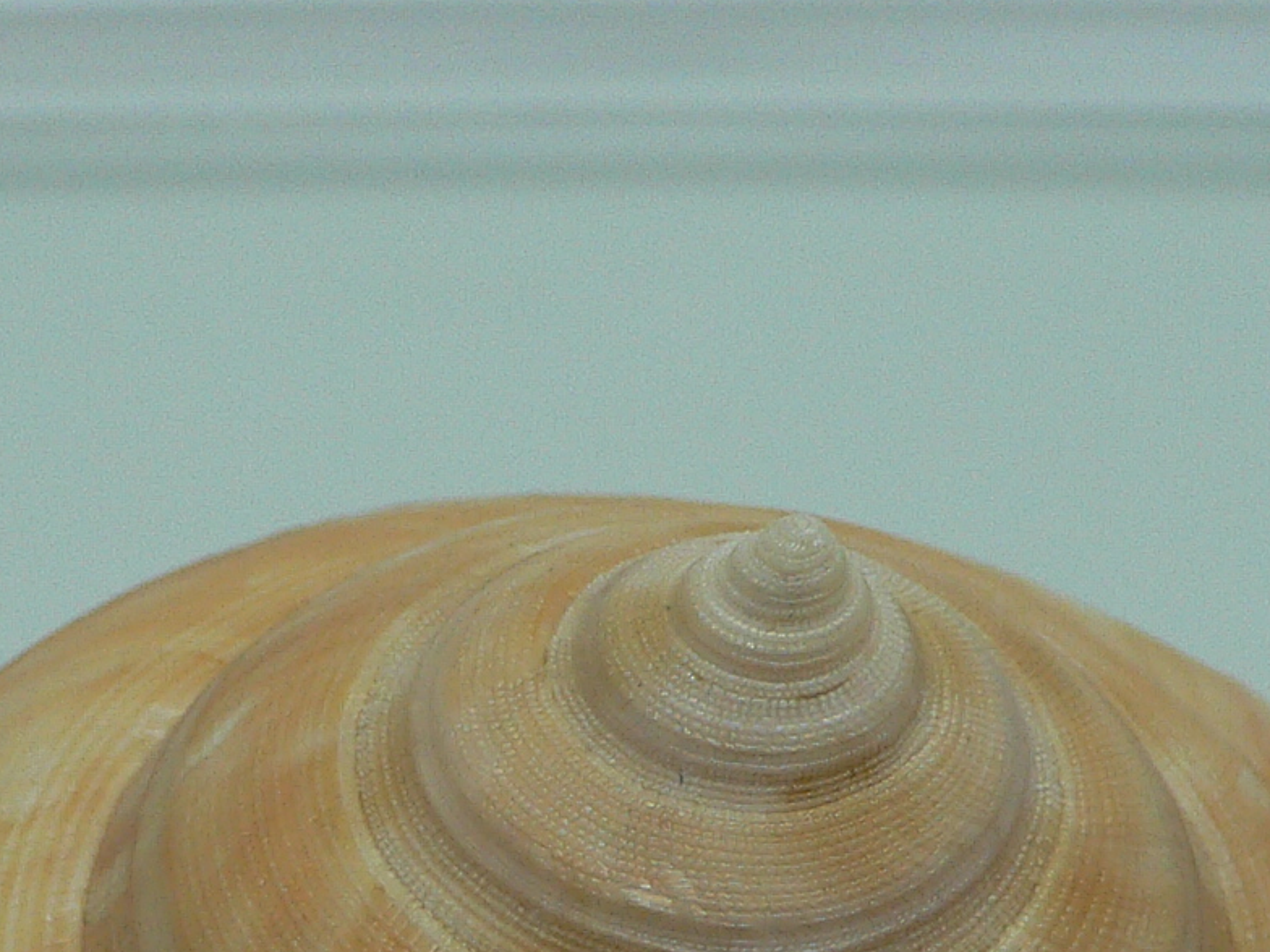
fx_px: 3302
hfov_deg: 21.8
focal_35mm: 90
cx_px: 554
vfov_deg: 15.7
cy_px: 1214
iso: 100
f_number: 2.8
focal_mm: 4.6
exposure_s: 1/60
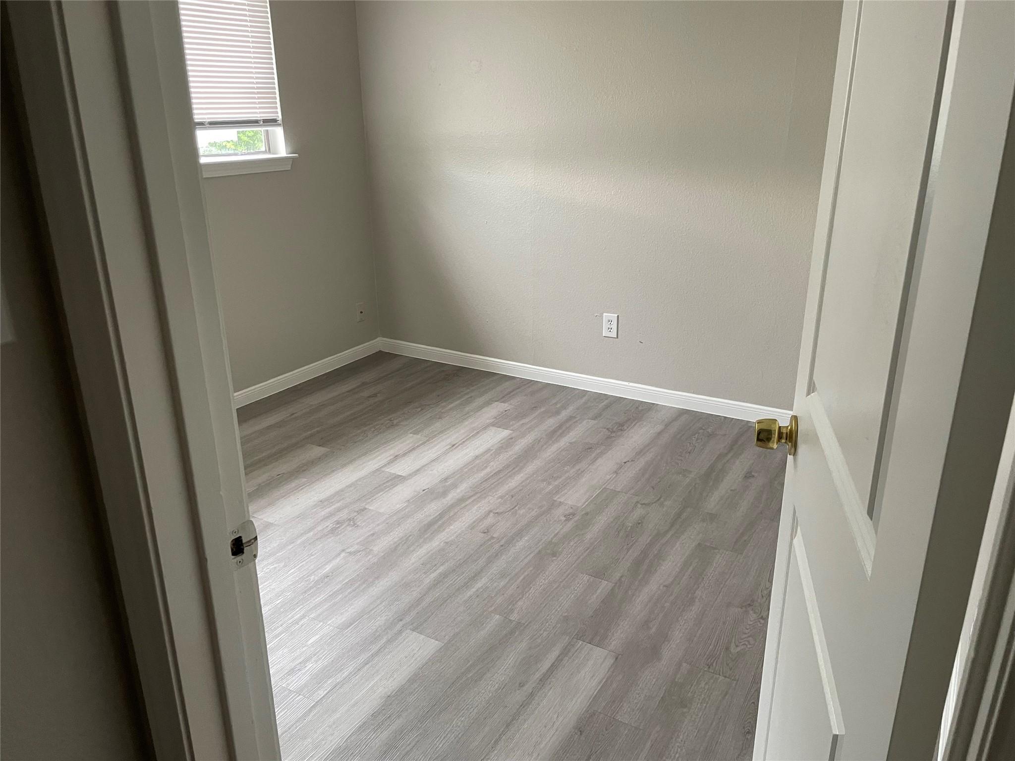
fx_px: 762
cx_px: 508
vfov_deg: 53.1
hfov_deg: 67.3
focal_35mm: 26
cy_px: 380
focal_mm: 4.2
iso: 200
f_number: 1.6
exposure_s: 1/60
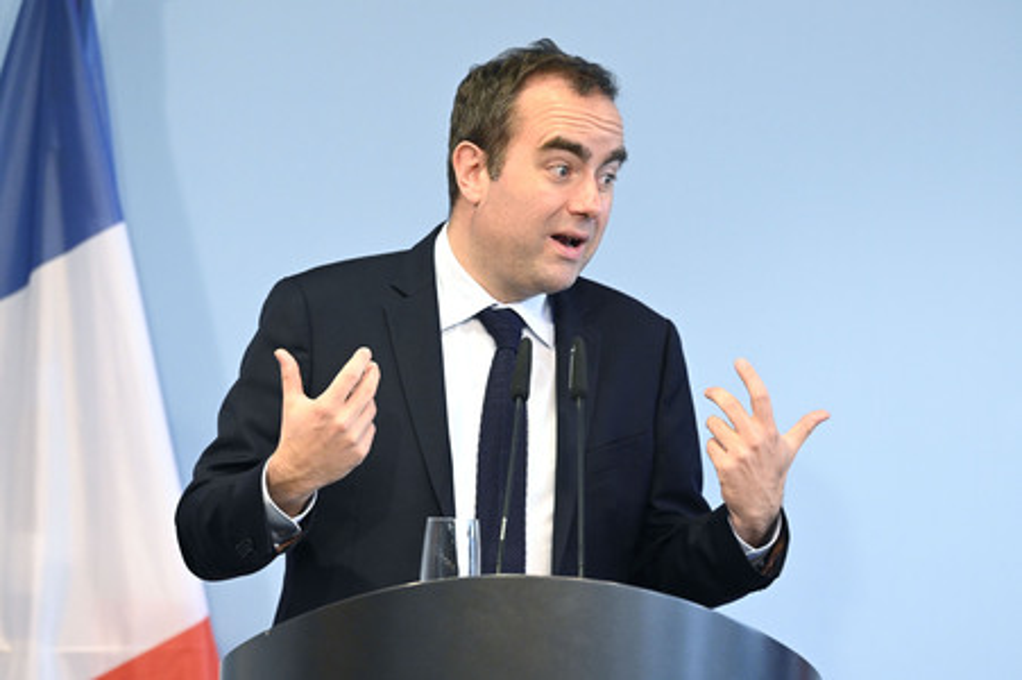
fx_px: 5673
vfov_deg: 6.9
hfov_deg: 10.3
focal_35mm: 200
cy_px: 340
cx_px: 511
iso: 5000
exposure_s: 1/400
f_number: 4.5
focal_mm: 200
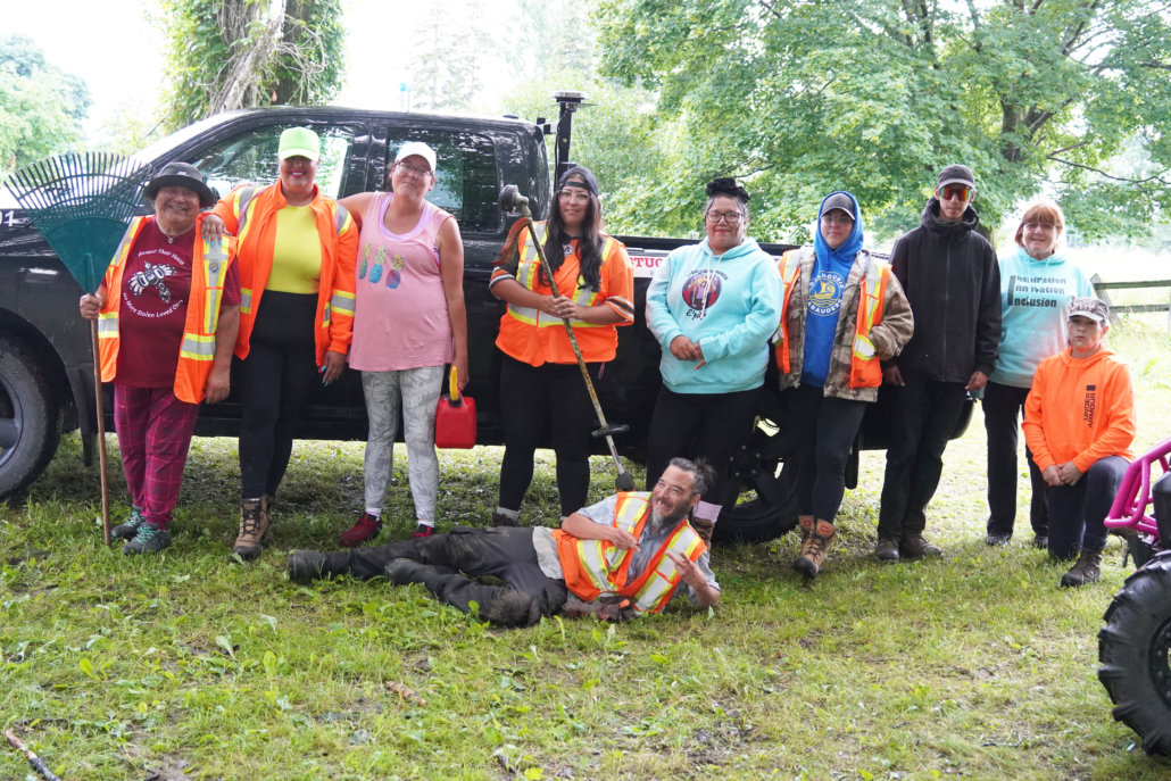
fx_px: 1415
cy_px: 390
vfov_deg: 30.9
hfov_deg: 45.0
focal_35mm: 44
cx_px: 586
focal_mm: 29
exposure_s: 1/160
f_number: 4
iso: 2000
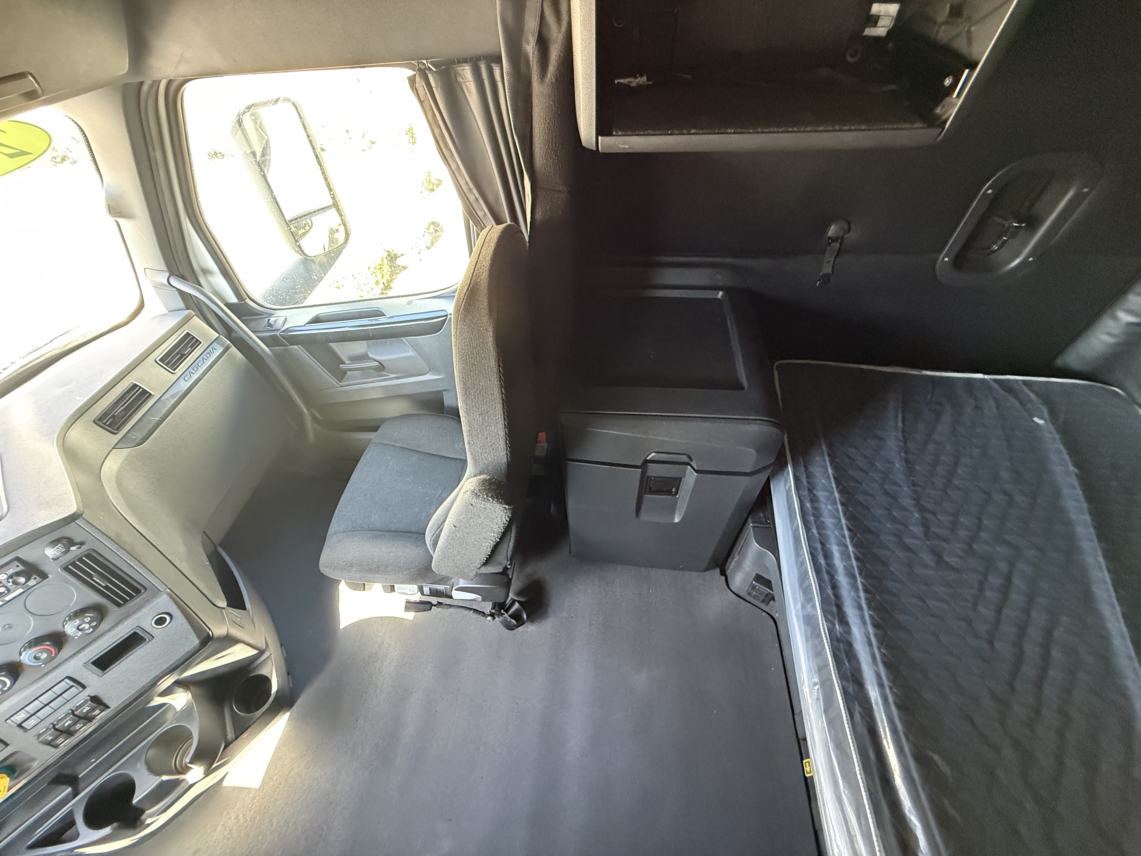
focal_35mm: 14
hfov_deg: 102.1
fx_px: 461
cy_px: 428
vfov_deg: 85.7
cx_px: 570
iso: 800
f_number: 2.2
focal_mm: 2.22
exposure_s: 1/60
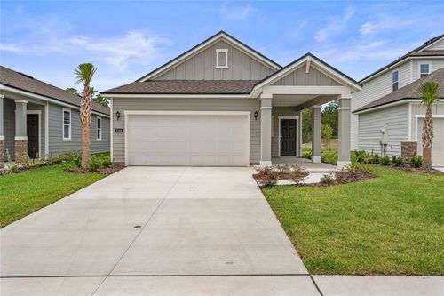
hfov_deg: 71.5
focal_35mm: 25
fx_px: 308
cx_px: 222
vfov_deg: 51.3
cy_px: 148
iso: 400
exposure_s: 1/2500
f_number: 7.1
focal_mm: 25
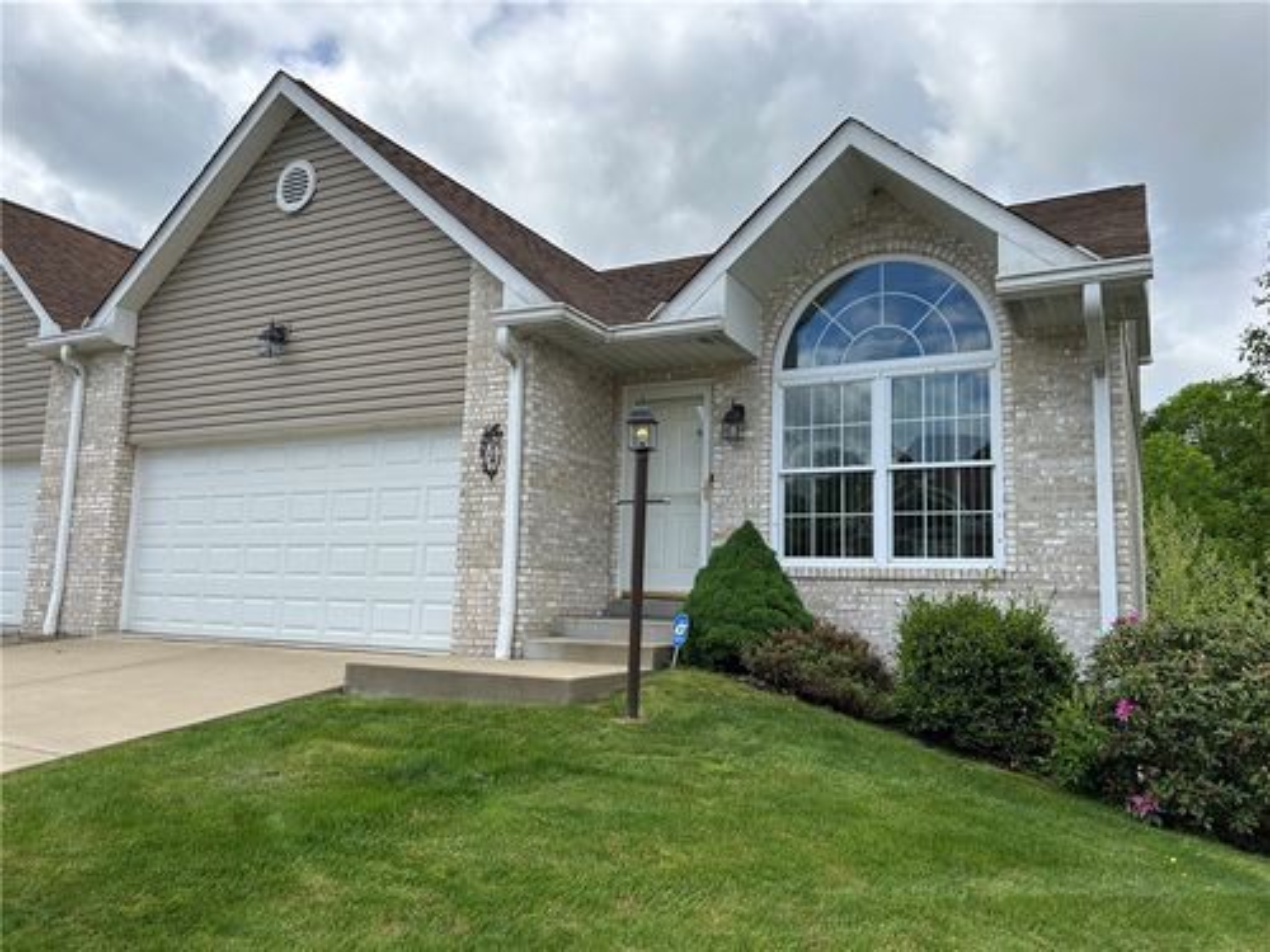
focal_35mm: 26
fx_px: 954
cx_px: 635
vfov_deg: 53.1
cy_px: 476
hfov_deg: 67.3
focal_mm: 5.7
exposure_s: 1/3704
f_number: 1.5
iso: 50
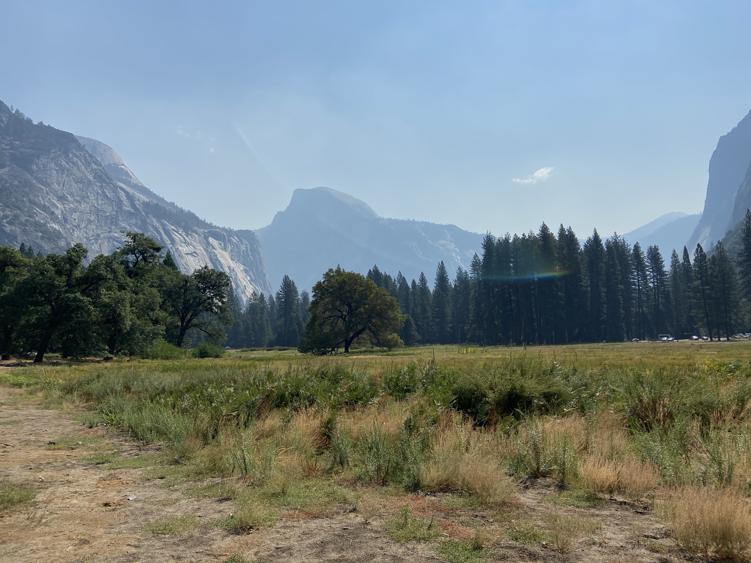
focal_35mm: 26
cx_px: 376
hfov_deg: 67.3
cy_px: 282
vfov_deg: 53.1
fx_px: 564
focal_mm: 4.25
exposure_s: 1/7692
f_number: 1.8
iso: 32
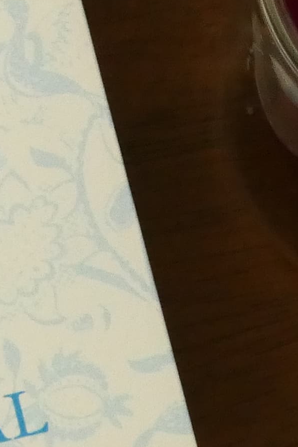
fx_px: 5256
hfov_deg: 3.2
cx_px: 24
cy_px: 25
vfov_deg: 4.9
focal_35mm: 423
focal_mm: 26.4
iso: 1600
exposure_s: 1/8
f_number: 9
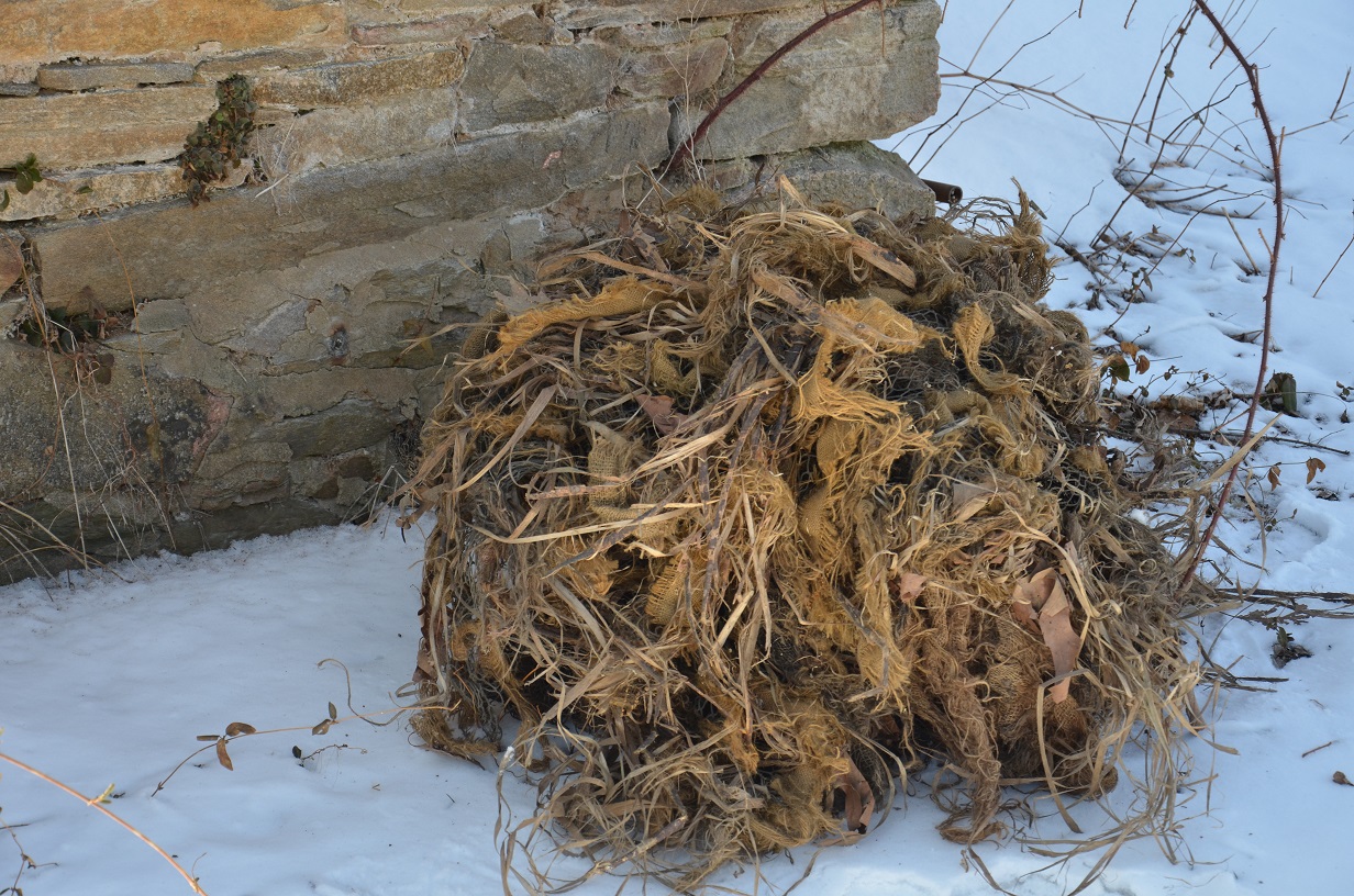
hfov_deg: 23.4
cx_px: 677
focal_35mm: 87
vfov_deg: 15.6
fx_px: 3265
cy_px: 448
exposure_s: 1/160
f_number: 6.3
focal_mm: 58
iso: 200
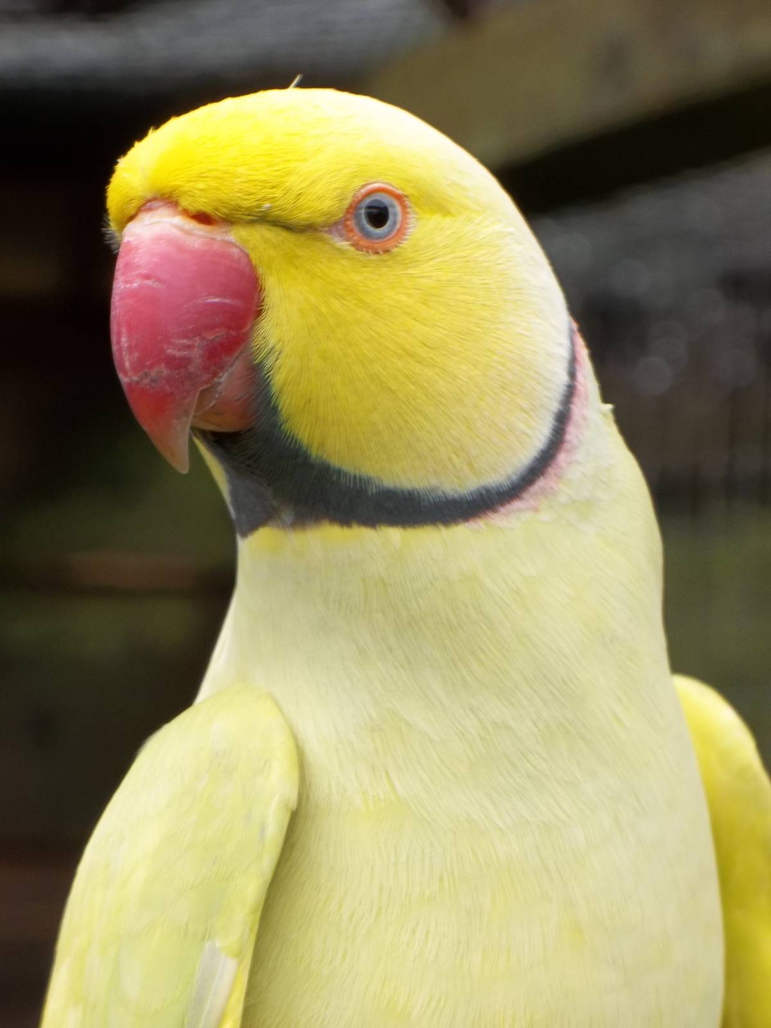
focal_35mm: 165
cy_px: 514
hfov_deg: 9.0
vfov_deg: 12.0
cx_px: 386
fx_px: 4900
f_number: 5.9
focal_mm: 29.5
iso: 80
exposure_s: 1/80
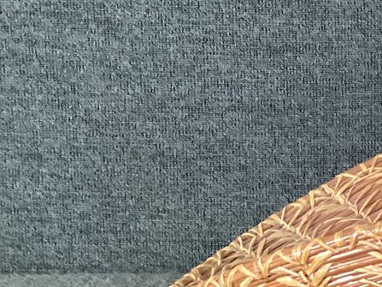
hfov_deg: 16.8
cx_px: 597
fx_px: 1158
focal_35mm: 105
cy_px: 96
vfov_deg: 14.1
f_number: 2.4
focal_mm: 3.3
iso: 250
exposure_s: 1/40
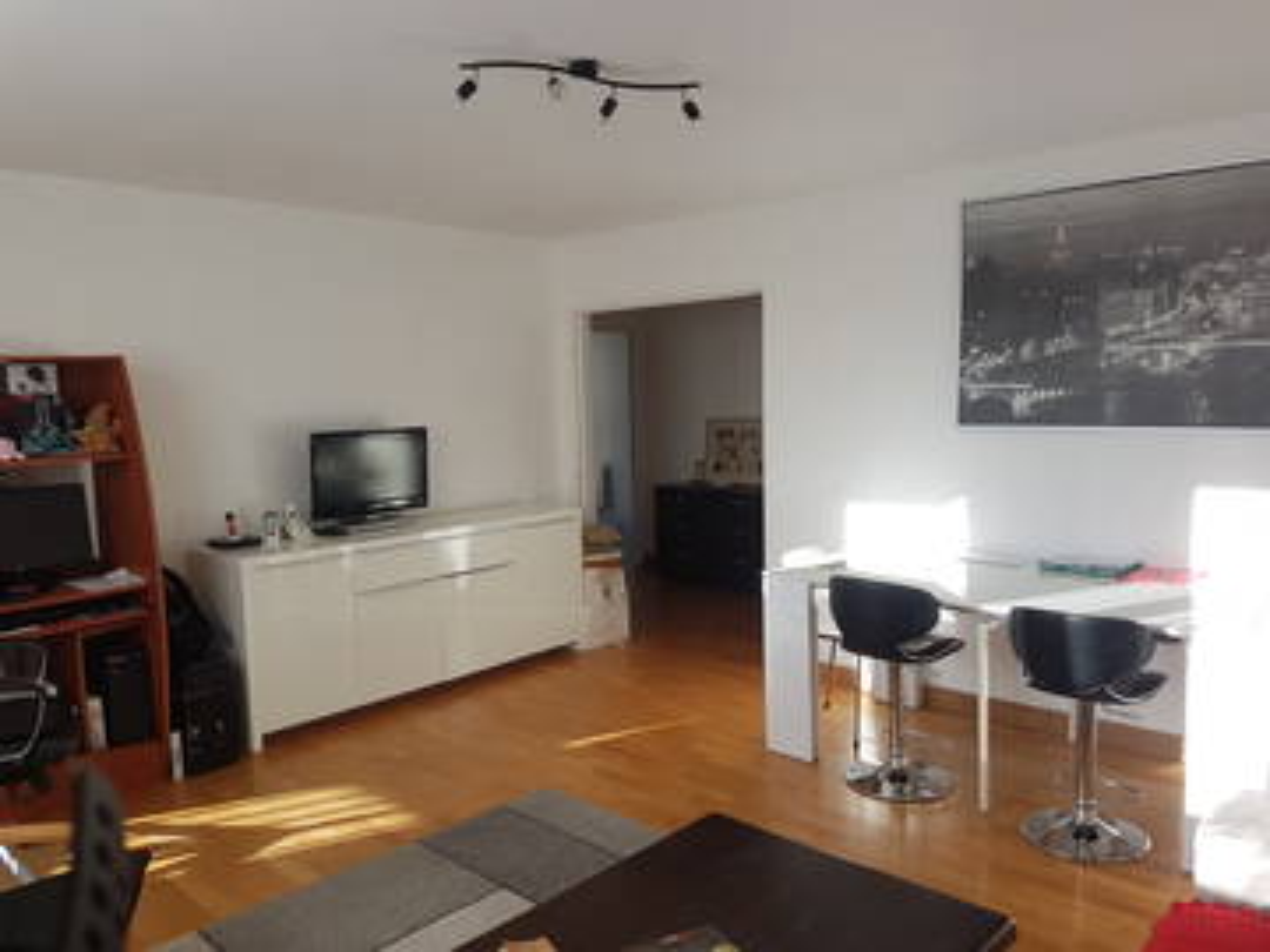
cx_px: 635
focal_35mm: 26
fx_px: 954
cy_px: 476
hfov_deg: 67.3
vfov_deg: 53.1
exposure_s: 1/208
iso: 40
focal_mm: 4.2
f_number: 1.7
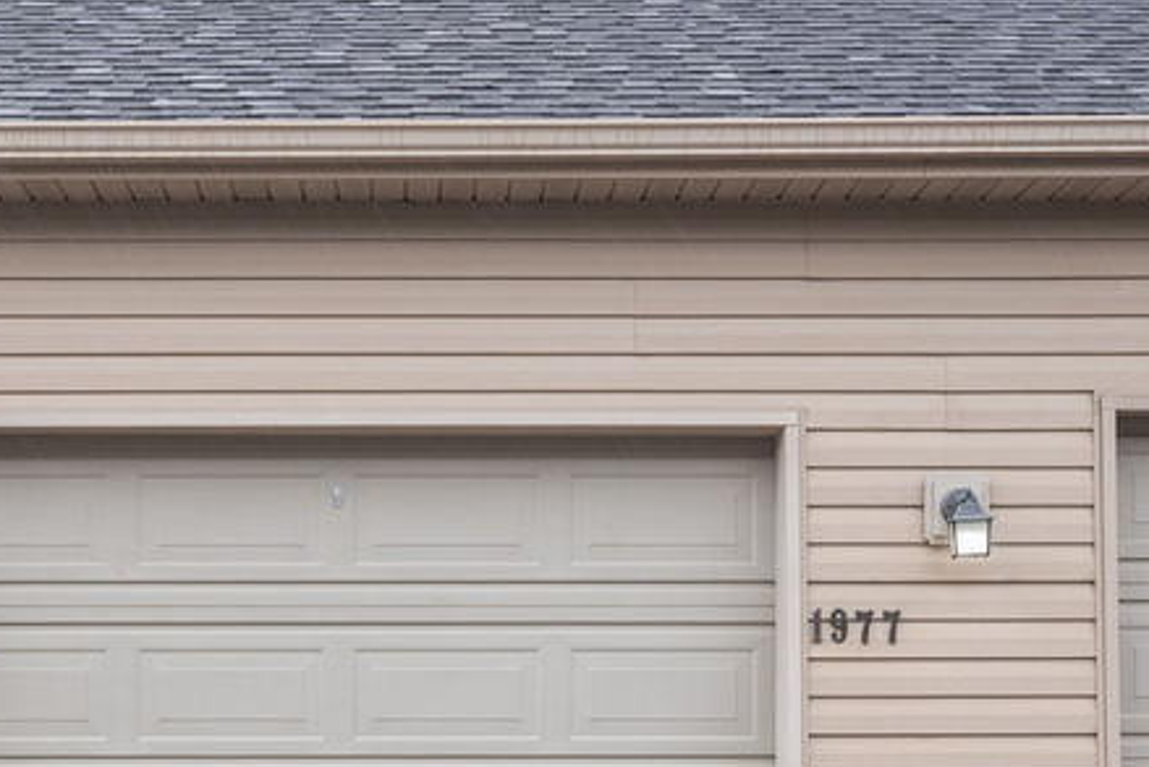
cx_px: 340
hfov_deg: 28.6
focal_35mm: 70
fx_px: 2235
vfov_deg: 19.0
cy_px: 728
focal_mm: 30
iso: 800
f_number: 8
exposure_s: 1/40
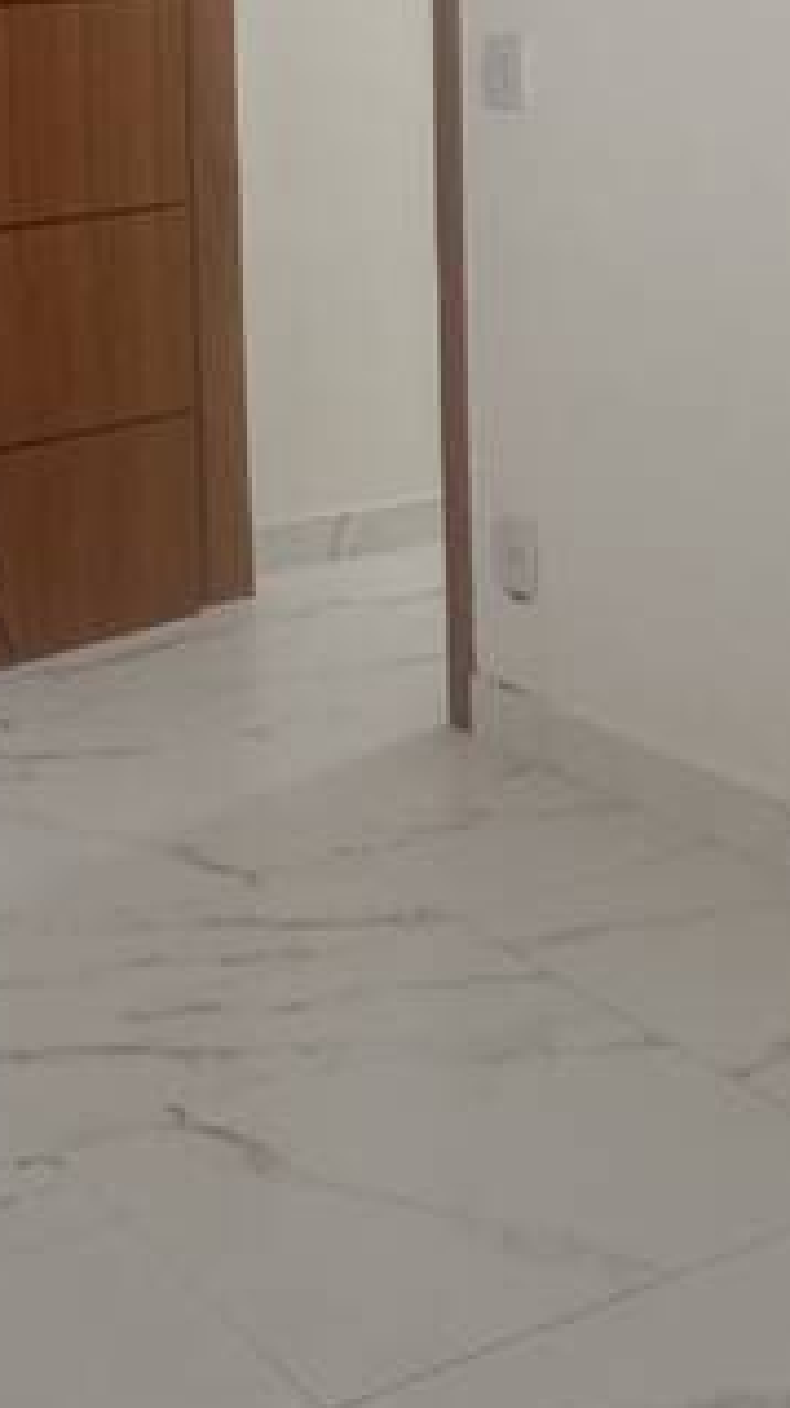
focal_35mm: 59
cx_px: -110
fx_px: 2201
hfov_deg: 19.4
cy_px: 247
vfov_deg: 34.2
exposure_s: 1/60
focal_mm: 1.65
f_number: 2.2
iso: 160
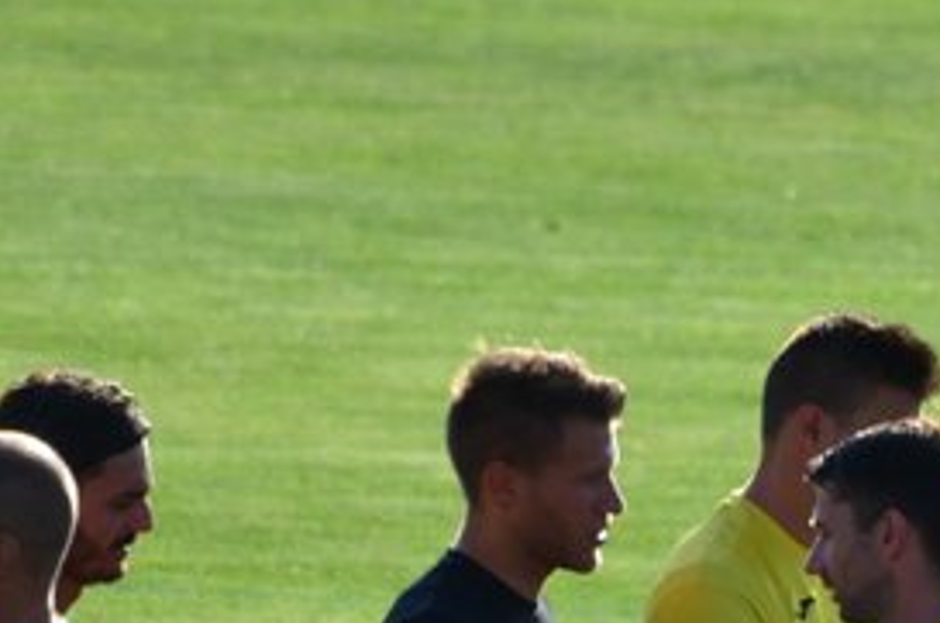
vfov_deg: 0.9
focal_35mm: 1485
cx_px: 885
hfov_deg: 1.4
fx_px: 38707
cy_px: 799
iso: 400
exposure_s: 1/1000
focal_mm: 300
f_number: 5.6
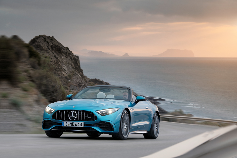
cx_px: 118
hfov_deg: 17.6
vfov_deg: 11.8
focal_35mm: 116
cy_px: 79
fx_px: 764
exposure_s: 1/13
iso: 100
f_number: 11
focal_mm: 116
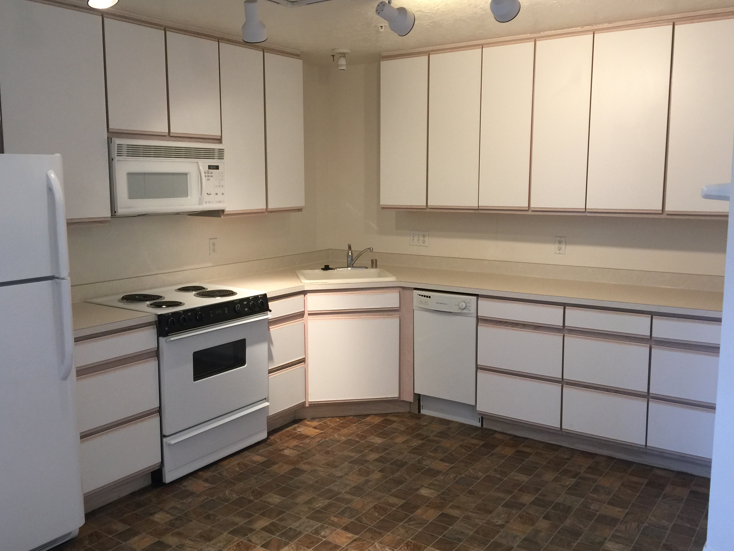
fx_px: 679
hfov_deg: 56.8
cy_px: 274
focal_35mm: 32
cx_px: 371
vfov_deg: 44.2
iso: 50
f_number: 2.2
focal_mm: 4.15
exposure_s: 1/30
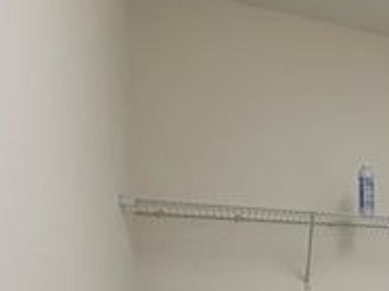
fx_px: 595
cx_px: 585
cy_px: 324
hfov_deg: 26.3
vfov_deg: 25.4
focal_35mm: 53
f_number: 2.2
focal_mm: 2.22
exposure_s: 1/120
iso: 160
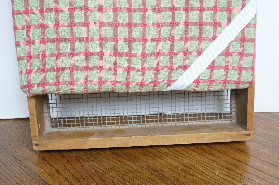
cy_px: 92
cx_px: 140
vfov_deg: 31.8
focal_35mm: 42
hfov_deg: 46.5
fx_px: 325
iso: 2500
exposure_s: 1/60
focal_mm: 28
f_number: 7.1
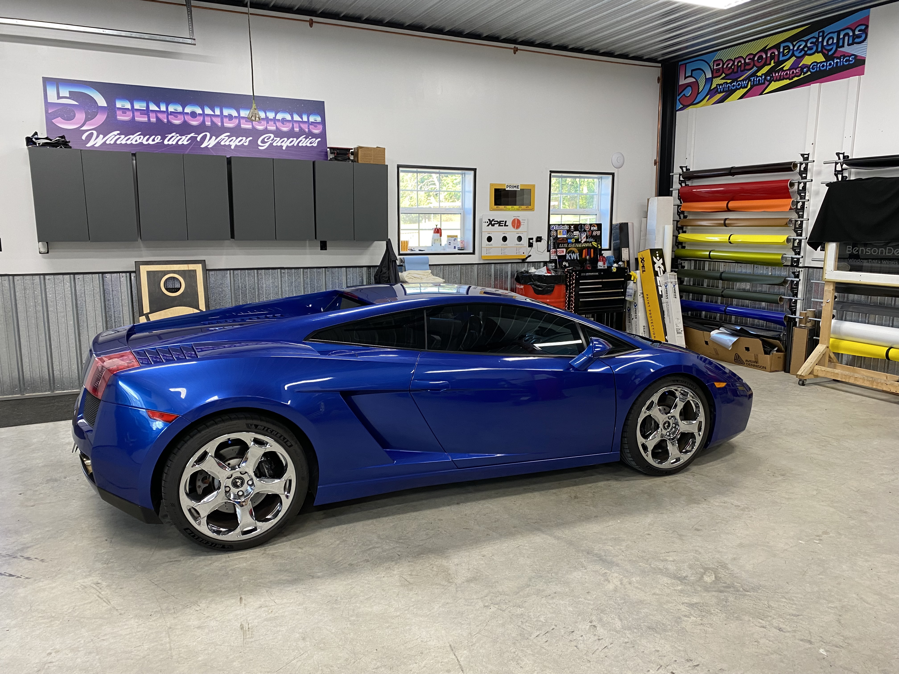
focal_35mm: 26
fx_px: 675
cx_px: 450
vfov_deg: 53.1
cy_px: 337
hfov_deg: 67.3
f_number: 1.8
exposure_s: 1/60
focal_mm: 4.25
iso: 80
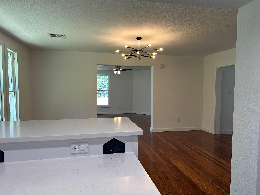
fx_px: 180
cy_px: 98
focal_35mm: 24
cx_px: 130
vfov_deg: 56.8
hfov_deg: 71.6
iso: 64
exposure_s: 1/158
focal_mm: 6.86
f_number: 1.78
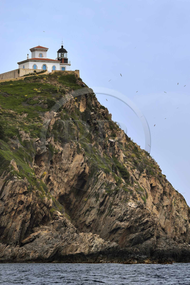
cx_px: 95
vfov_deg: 10.8
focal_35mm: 190
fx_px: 1504
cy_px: 142
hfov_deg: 7.2
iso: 200
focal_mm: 190
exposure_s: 1/500
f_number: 9
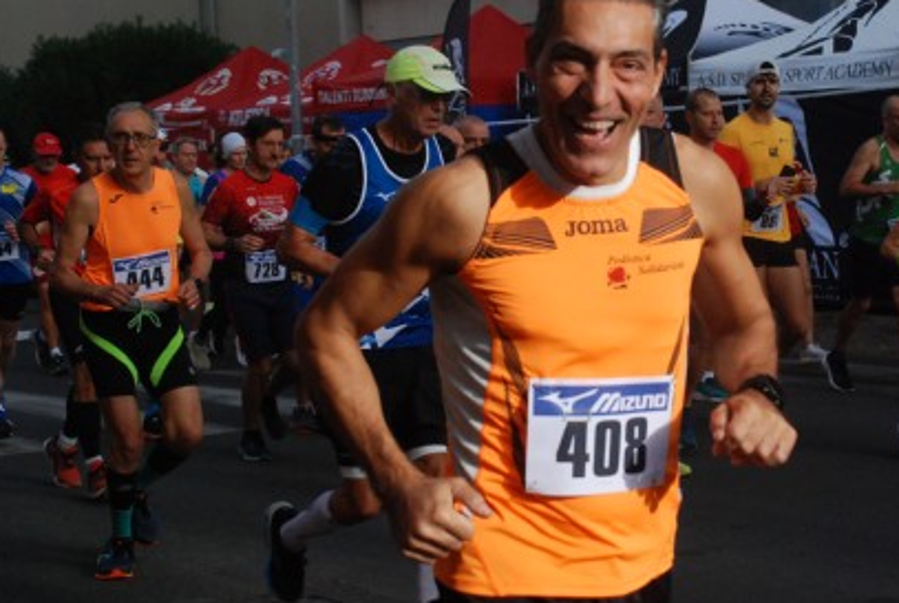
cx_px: 581
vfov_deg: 16.3
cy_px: 262
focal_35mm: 84
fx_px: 2101
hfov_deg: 24.1
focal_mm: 38
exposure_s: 1/1600
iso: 1000
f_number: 6.3
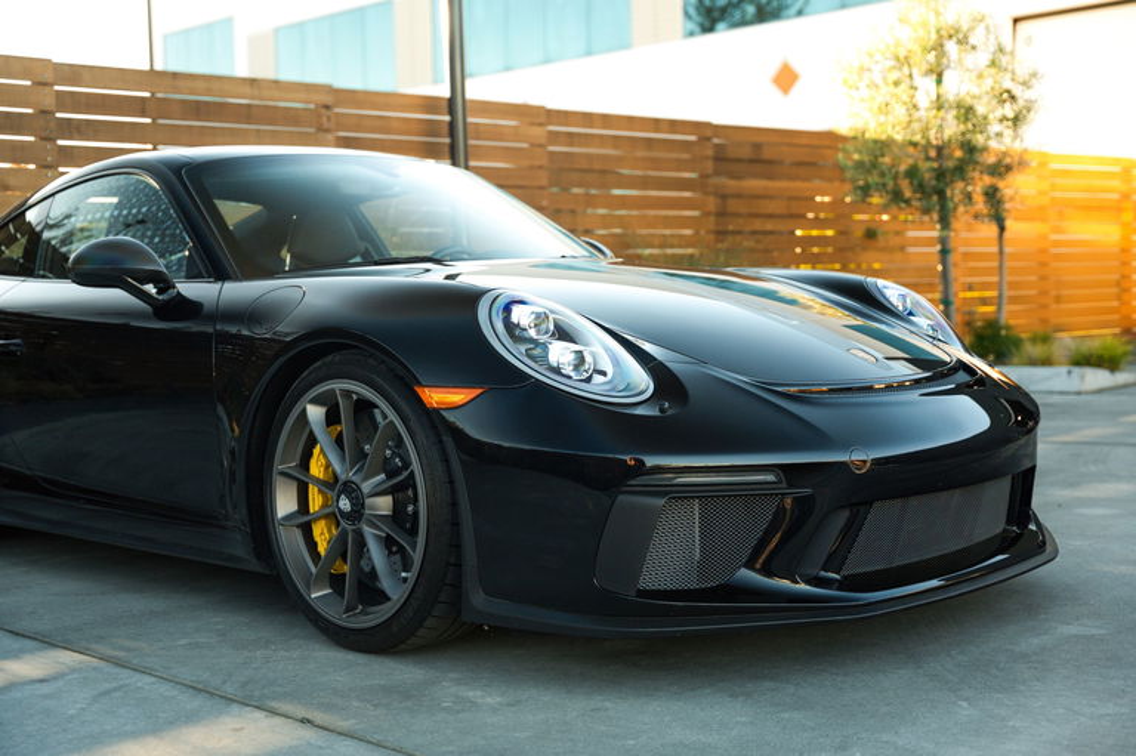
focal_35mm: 47
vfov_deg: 28.5
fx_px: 1488
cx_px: 568
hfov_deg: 41.8
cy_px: 378
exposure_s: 1/500
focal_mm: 47.2
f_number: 2.8
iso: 200
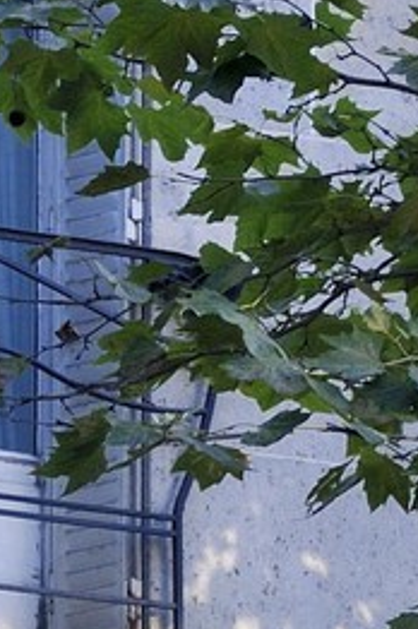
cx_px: -850
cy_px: 1865
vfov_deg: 2.9
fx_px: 12380
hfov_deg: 1.9
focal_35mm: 709
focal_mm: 116
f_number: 8
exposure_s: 1/80
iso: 400
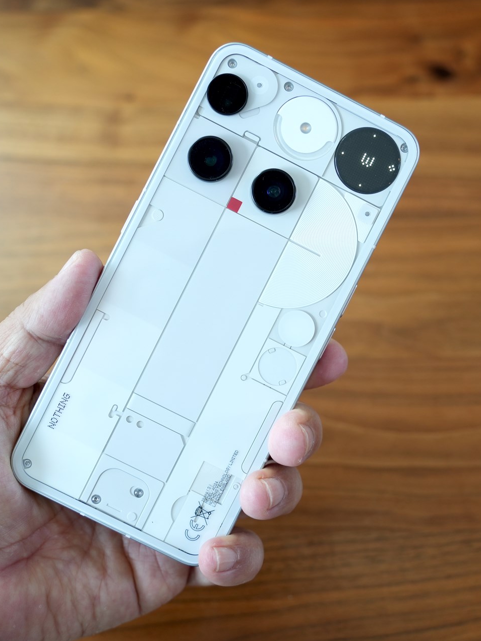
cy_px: 319
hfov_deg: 32.1
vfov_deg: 42.1
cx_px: 277
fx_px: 834
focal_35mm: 45
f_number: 3.5
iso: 400
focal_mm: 31
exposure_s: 1/60
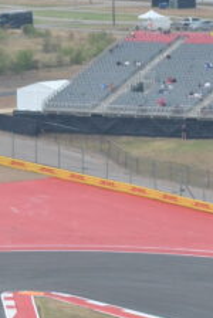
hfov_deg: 2.7
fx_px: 4541
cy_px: 379
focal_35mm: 513
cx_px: 21
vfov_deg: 4.0
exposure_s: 1/400
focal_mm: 75
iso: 200
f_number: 5
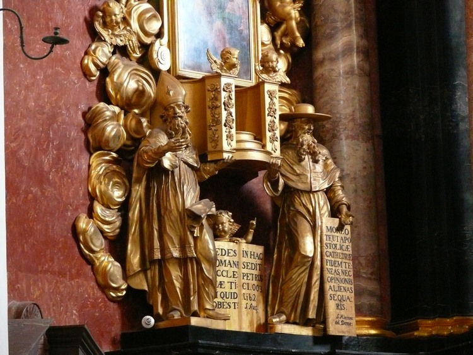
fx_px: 2377
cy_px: 178
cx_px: 236
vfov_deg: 8.5
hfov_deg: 11.4
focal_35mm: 174
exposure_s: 1/20
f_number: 3.6
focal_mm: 36.8
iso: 800
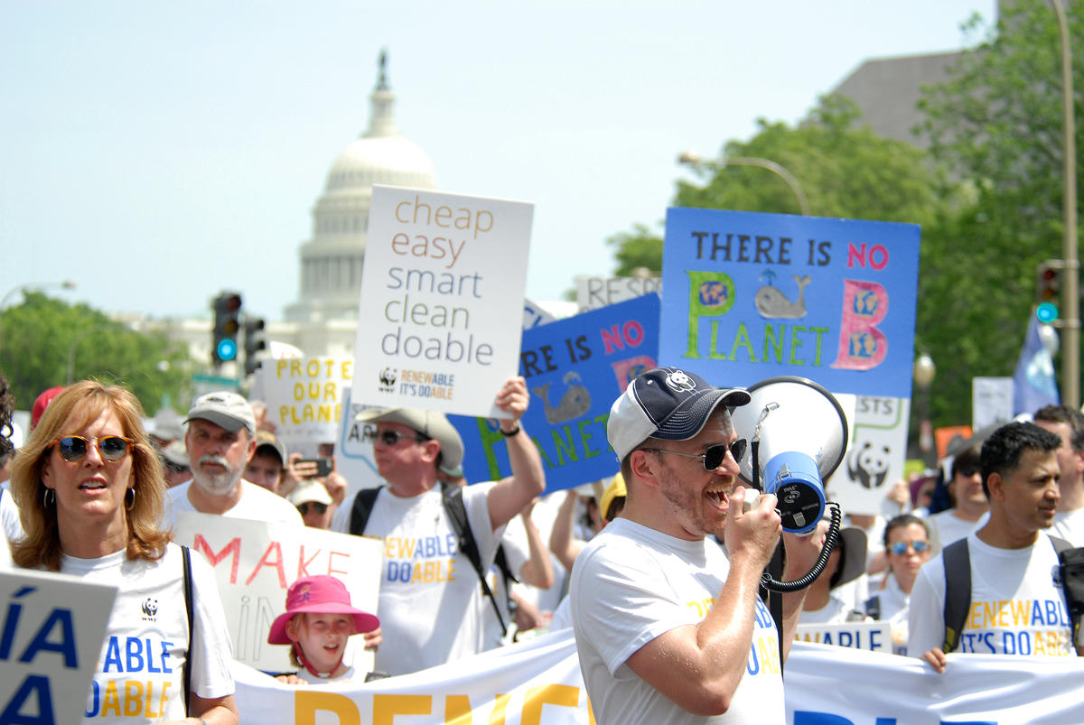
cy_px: 362
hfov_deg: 17.0
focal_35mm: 120
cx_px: 542
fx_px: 3617
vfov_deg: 11.5
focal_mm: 80
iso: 200
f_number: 5.6
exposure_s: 1/250
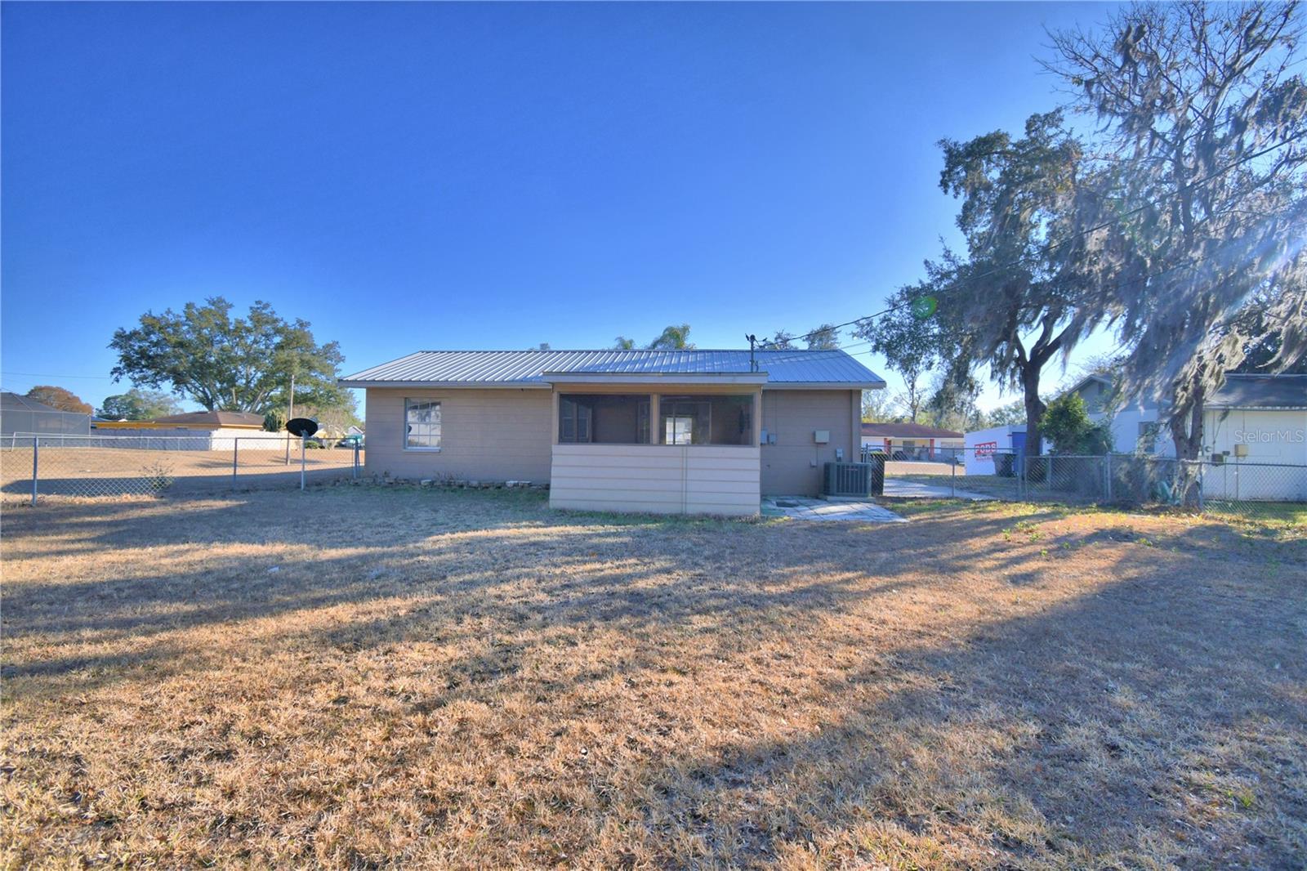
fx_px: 544
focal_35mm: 15
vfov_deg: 77.3
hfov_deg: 100.4
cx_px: 654
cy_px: 436
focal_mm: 10
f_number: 4.5
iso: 100
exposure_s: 1/800
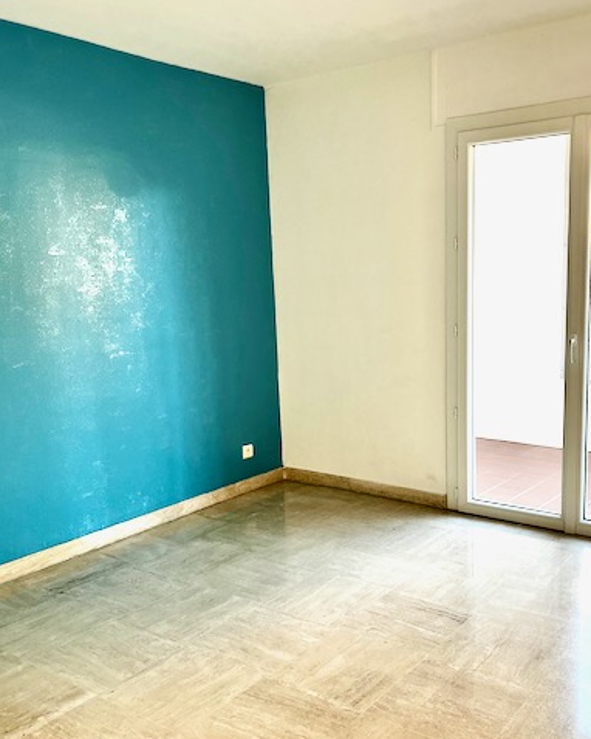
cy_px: 391
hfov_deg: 43.1
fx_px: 744
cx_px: 357
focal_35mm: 34
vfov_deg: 52.8
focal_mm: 5.1
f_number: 1.6
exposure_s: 1/121
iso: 80
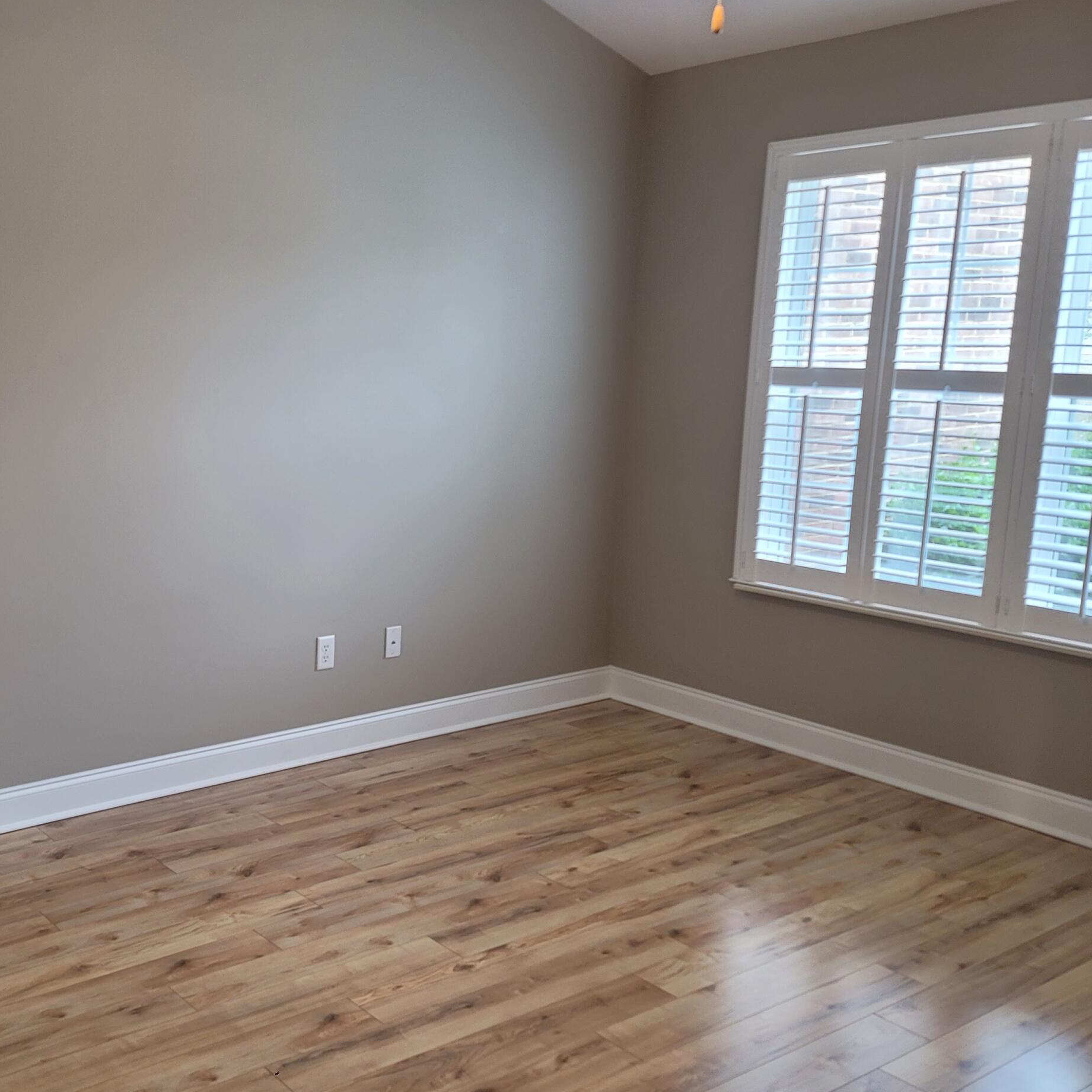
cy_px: 569
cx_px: 206
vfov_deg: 46.0
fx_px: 1285
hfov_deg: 43.7
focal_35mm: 36
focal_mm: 7
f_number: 1.8
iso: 200
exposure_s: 1/120
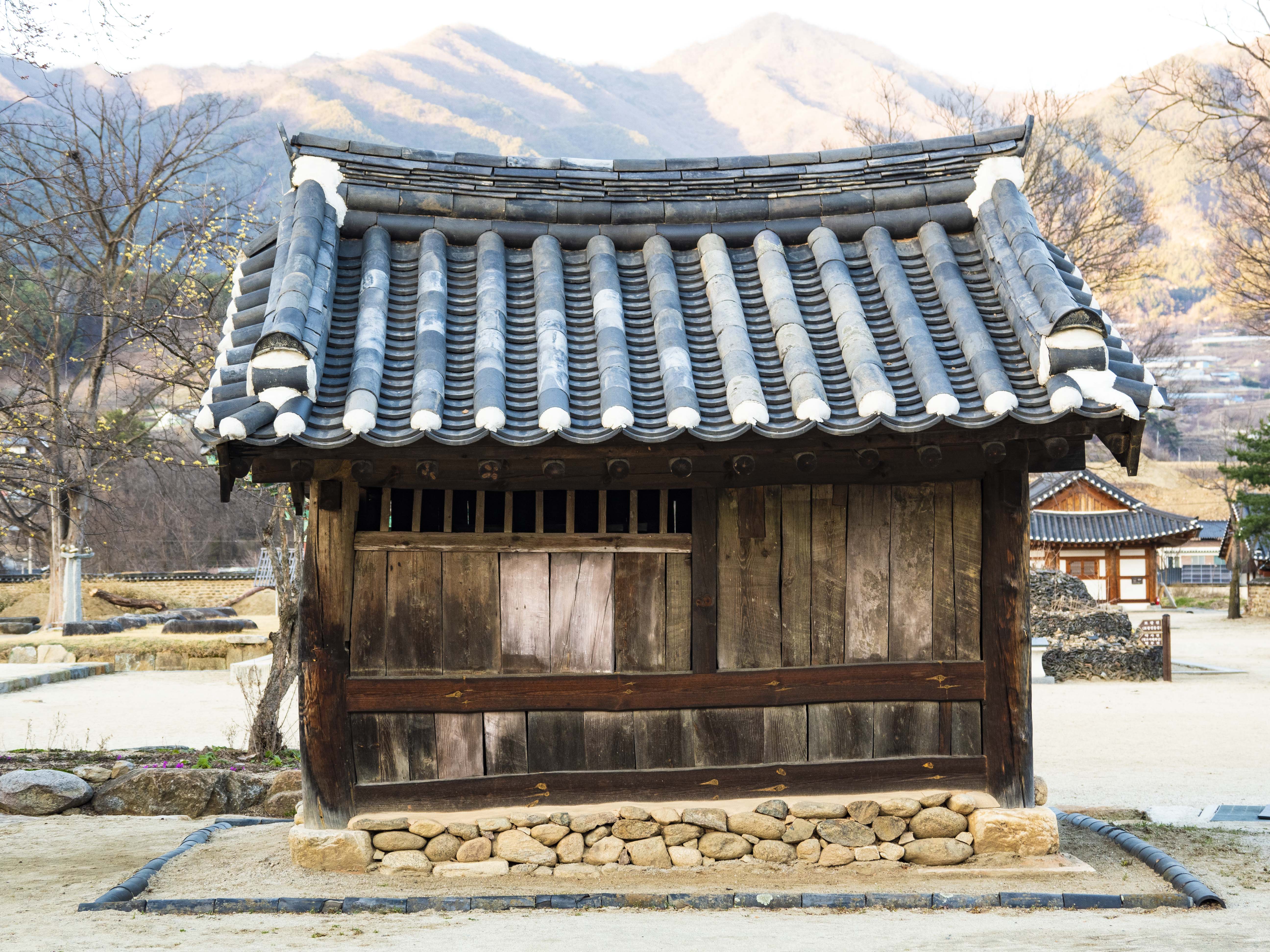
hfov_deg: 25.7
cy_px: 476
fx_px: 2788
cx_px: 635
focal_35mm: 76
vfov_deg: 19.4
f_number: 4
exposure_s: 1/80
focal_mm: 38
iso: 320
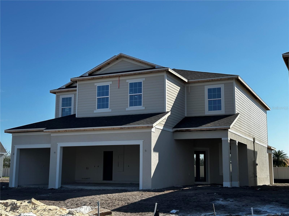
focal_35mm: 48
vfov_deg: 30.3
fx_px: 401
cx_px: 144
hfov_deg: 39.7
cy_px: 108
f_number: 1.78
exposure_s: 1/4367
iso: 64
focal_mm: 6.86
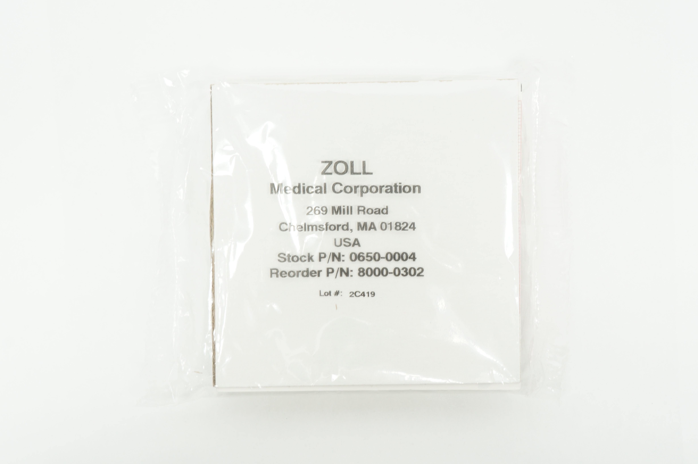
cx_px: 349
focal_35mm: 46
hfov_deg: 42.4
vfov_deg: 28.9
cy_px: 232
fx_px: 901
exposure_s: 1/13
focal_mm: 31
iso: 400
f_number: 10
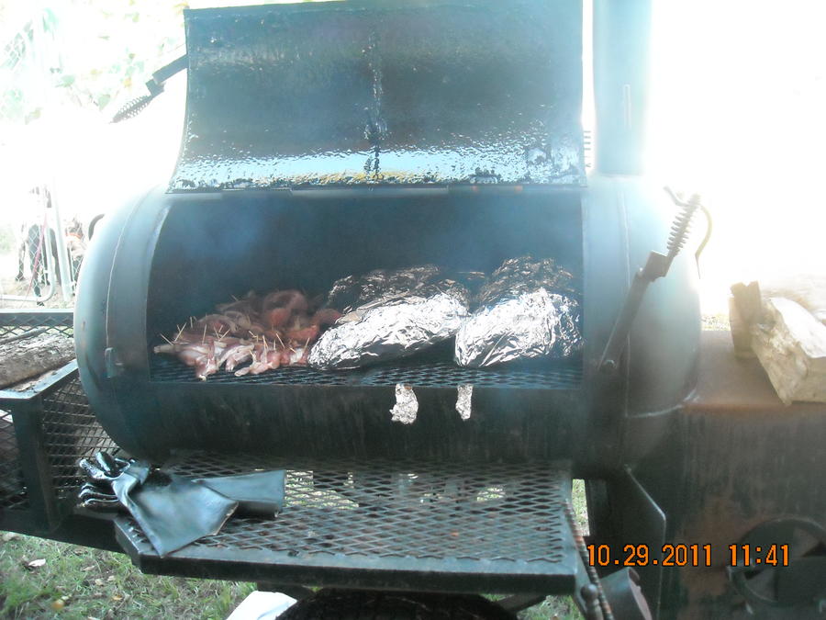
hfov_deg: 52.6
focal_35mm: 35
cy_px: 310
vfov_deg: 40.7
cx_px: 413
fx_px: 835
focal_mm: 5.7
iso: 766
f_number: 2.8
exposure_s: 1/184
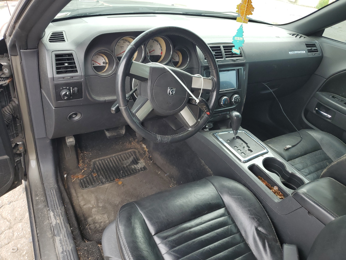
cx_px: 173
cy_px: 130
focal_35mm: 26
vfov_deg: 53.1
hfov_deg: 67.3
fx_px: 260
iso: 50
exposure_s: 1/278
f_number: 1.5
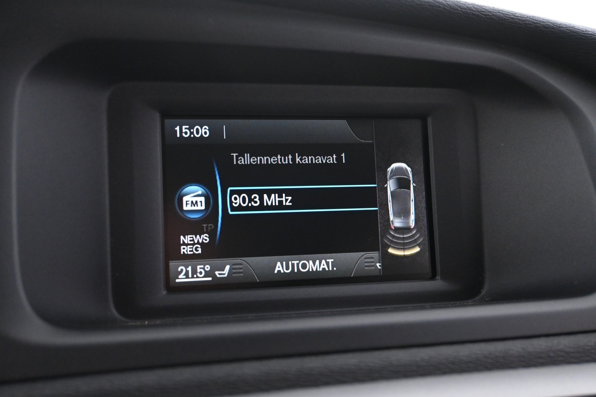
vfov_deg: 31.9
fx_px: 695
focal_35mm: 42
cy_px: 198
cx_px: 298
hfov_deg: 46.4
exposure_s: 1/20
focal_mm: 28
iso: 3200
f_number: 4.5
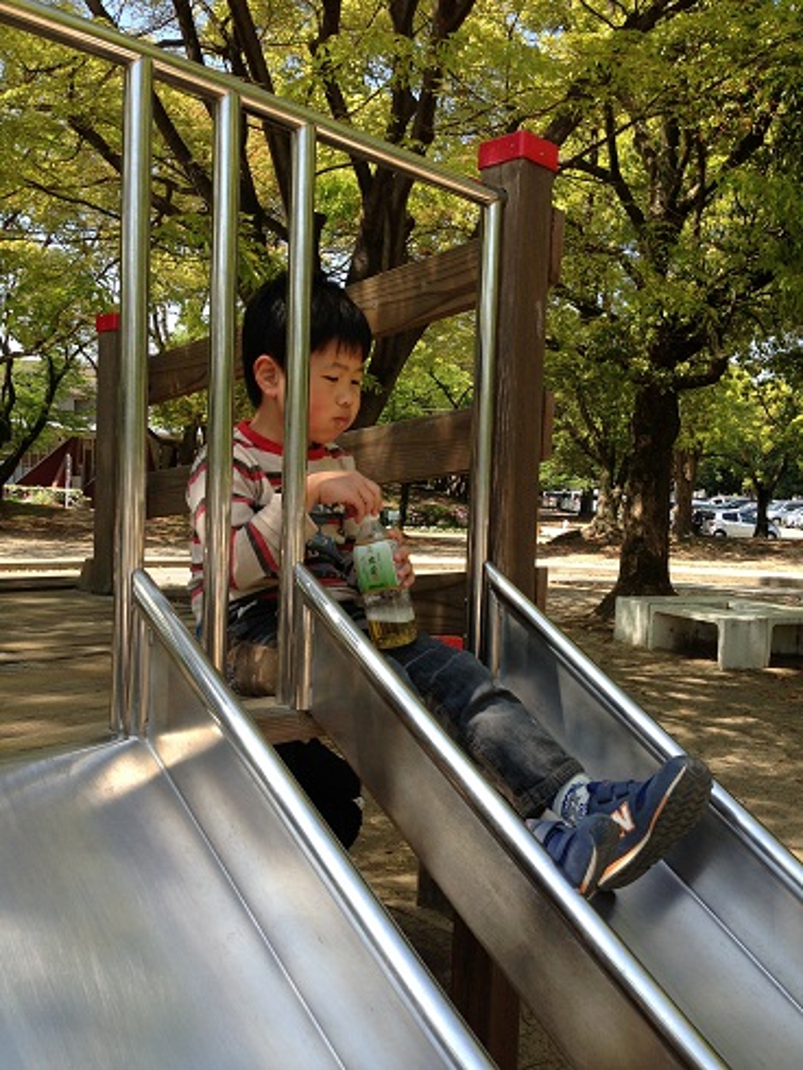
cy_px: 535
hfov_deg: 43.0
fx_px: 1020
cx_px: 402
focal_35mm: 33
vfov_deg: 55.3
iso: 50
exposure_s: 1/583
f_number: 2.4
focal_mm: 4.13
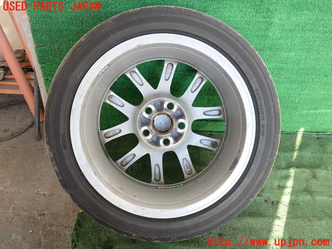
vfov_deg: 39.7
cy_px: 124
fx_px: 345
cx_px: 166
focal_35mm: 36
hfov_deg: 51.4
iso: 320
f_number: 2.5
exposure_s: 1/125
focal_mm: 6.37
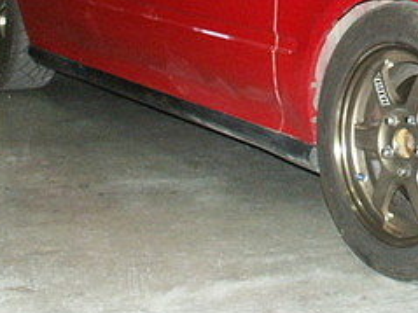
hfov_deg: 19.1
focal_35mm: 97
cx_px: 504
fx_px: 1171
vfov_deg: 14.8
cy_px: -35
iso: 200
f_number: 2.8
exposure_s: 1/45
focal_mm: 7.65
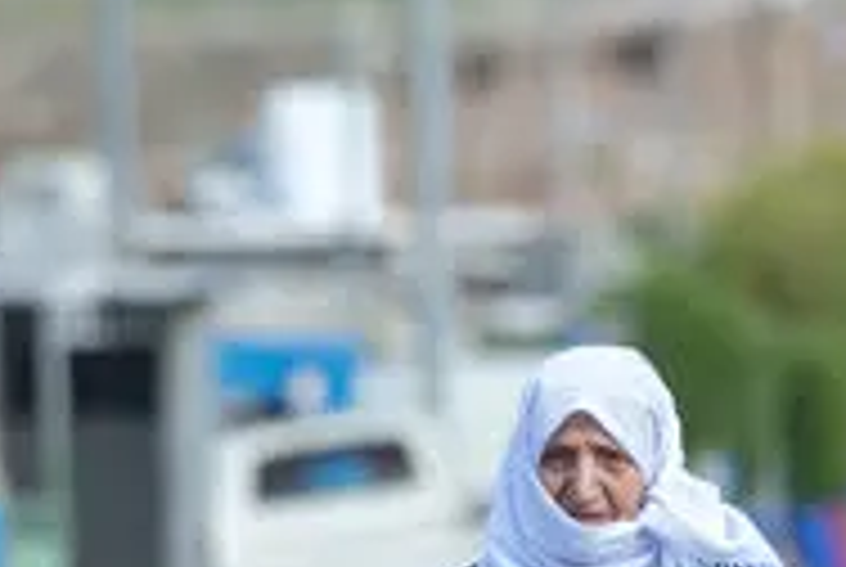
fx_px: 18735
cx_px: 756
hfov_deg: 2.6
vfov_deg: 1.7
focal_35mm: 796
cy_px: 821
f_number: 3.5
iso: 500
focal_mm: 200
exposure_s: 1/2500
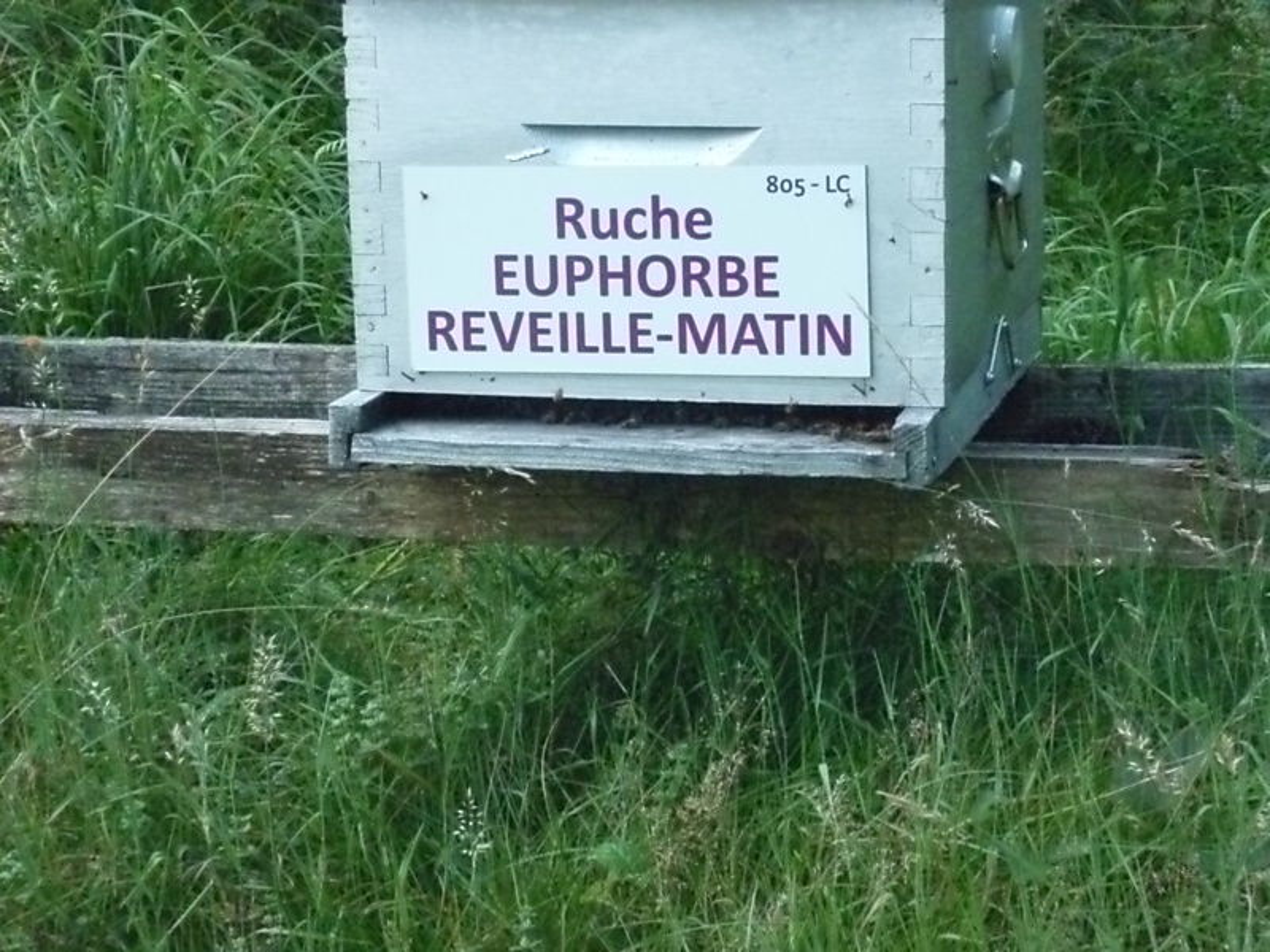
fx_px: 3449
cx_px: 635
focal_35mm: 94
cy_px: 476
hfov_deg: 20.9
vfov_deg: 15.7
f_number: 5.4
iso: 1600
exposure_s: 1/400
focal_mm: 16.8
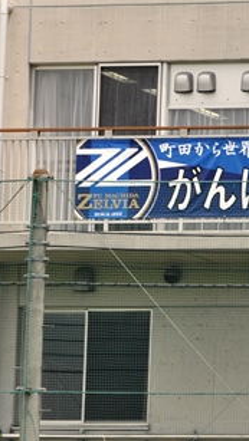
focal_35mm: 447
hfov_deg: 2.7
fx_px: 5240
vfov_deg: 4.8
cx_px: 397
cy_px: 138
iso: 200
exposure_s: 1/400
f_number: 10
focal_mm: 120
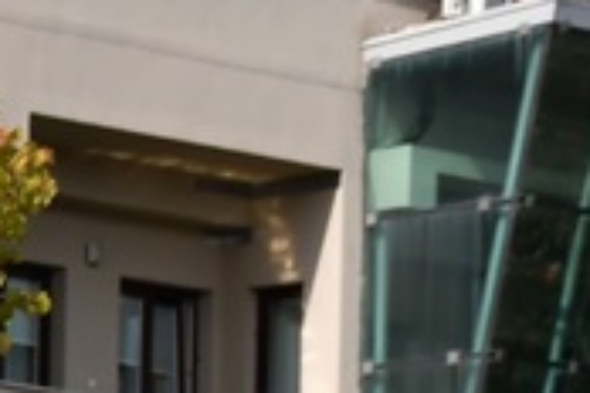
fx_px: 6784
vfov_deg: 3.2
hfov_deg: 4.8
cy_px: 1338
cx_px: -1153
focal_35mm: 414
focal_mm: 40
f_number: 8
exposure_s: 1/1250
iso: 200
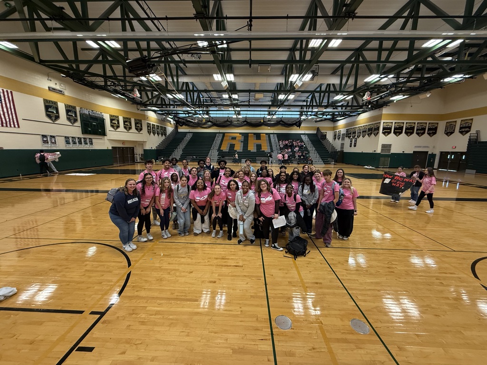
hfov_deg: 102.1
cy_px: 182
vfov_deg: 85.7
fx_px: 197
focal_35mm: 14
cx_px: 244
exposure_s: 1/120
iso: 400
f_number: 2.2
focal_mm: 2.22
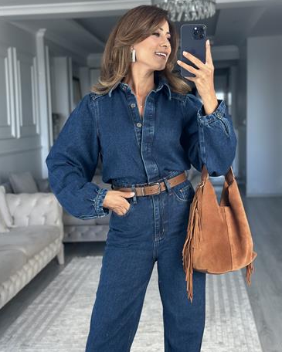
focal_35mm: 52
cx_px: 144
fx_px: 542
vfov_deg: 36.0
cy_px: 168
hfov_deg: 29.1
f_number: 1.78
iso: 100
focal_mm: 6.86
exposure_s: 1/172
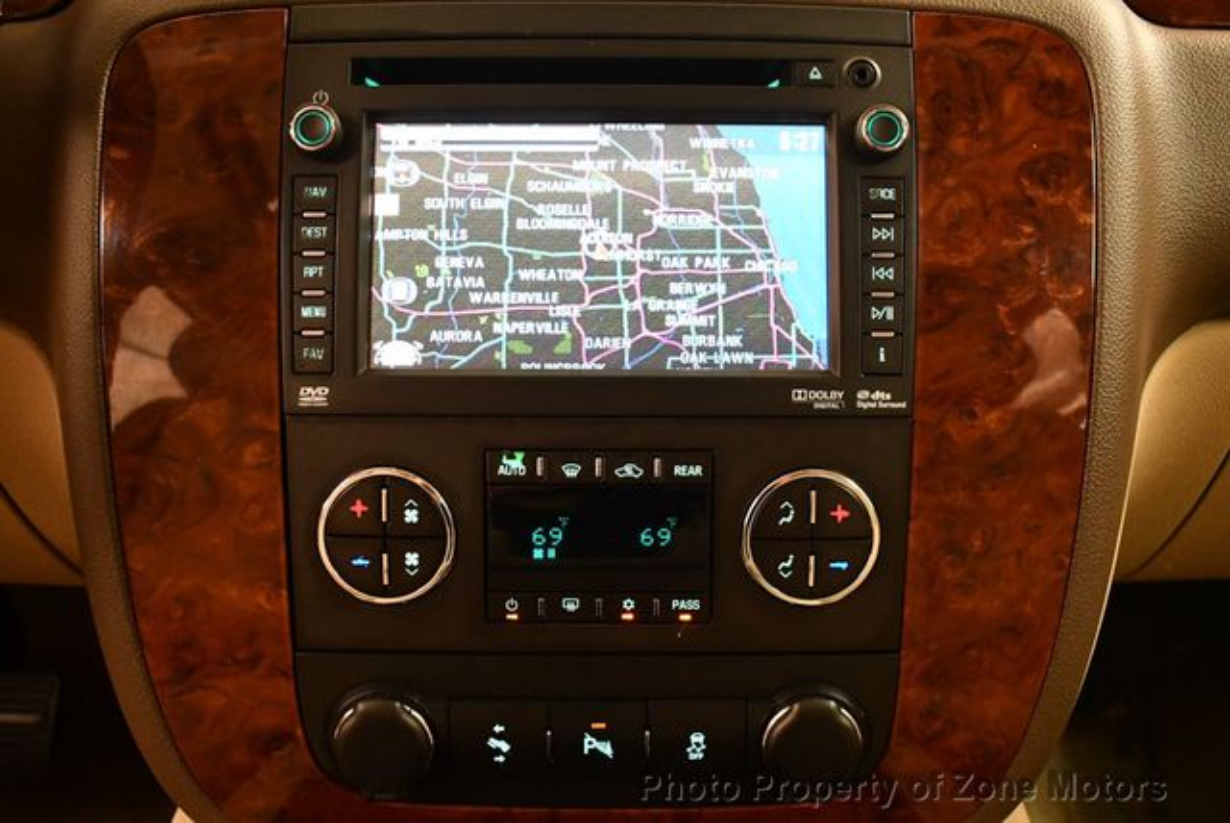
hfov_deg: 46.4
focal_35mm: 42
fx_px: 1436
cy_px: 412
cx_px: 615
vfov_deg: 32.0
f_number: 3.8
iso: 3200
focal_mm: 21
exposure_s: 1/100
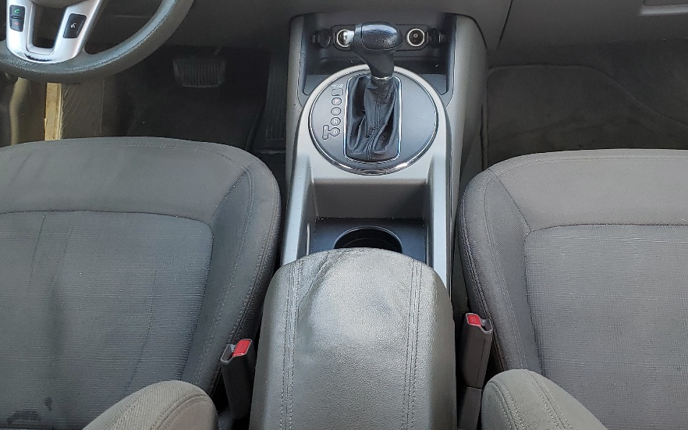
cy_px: 167
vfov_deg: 25.8
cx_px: 365
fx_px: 937
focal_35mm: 50
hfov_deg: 40.3
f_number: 1.5
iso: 50
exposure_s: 1/222
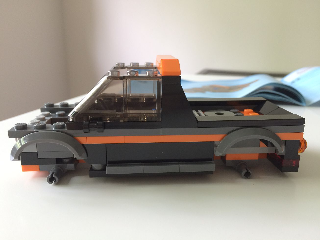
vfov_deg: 48.2
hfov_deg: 61.7
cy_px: 120
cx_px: 160
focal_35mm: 29
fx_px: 268
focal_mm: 4.15
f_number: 2.2
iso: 100
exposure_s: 1/30
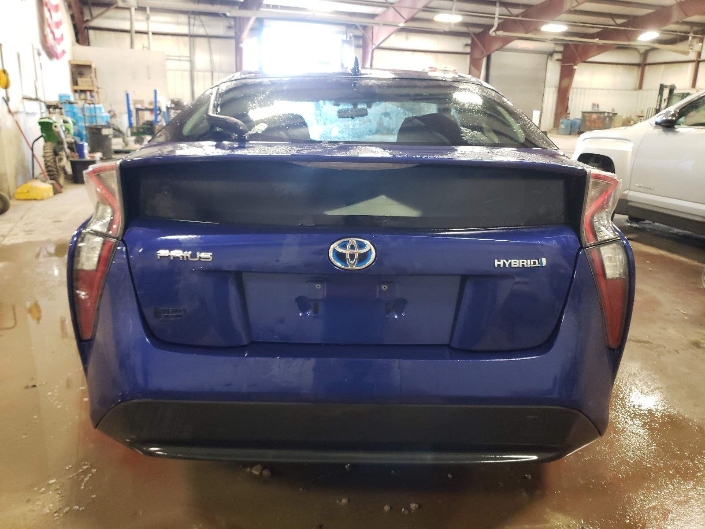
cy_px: 264
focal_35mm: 26
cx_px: 352
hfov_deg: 67.3
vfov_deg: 53.1
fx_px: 530
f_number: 1.5
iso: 316
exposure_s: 1/30
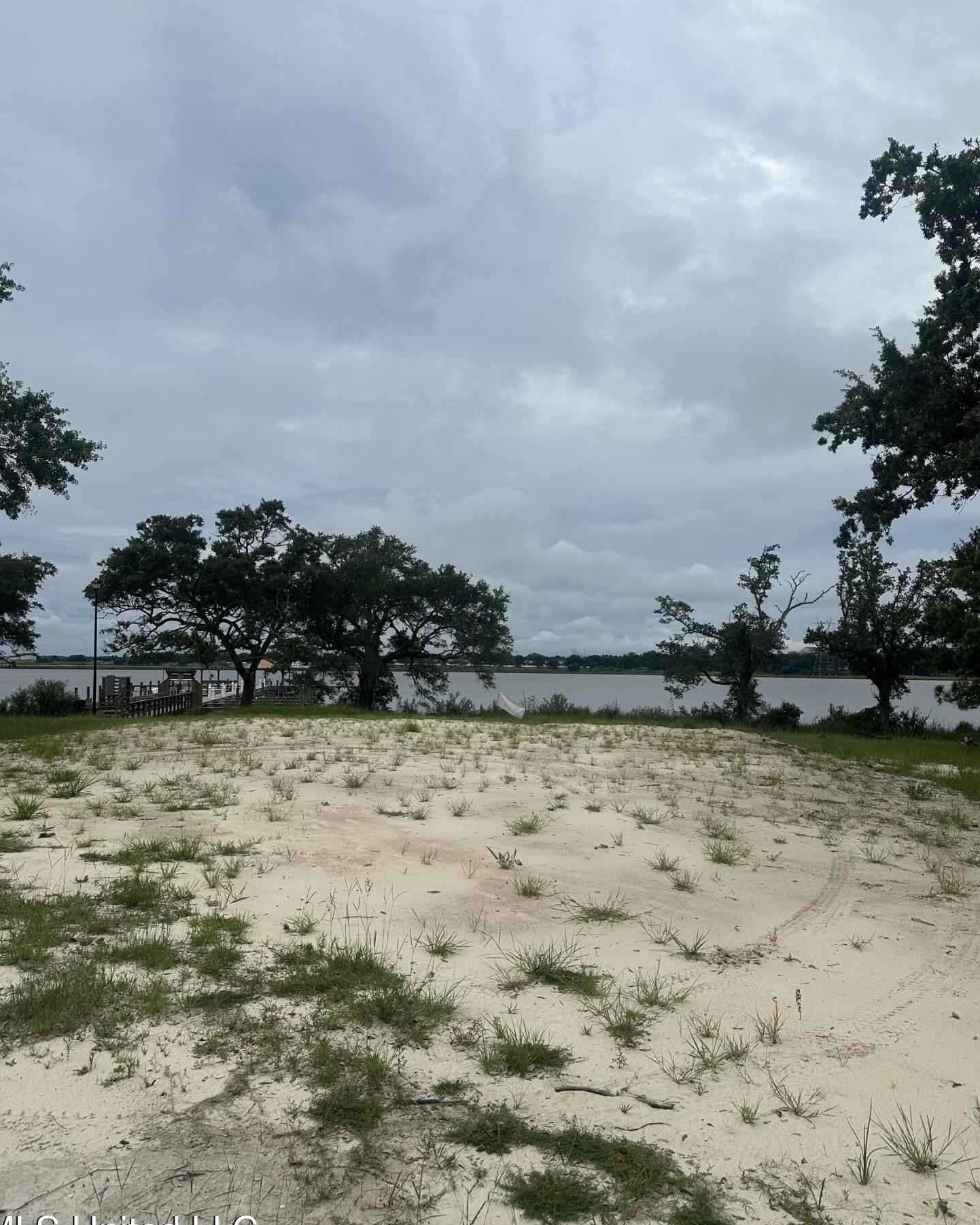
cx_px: 489
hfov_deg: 54.9
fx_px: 942
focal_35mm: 26
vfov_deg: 66.0
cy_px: 613
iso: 80
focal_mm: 6.86
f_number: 1.78
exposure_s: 1/8197
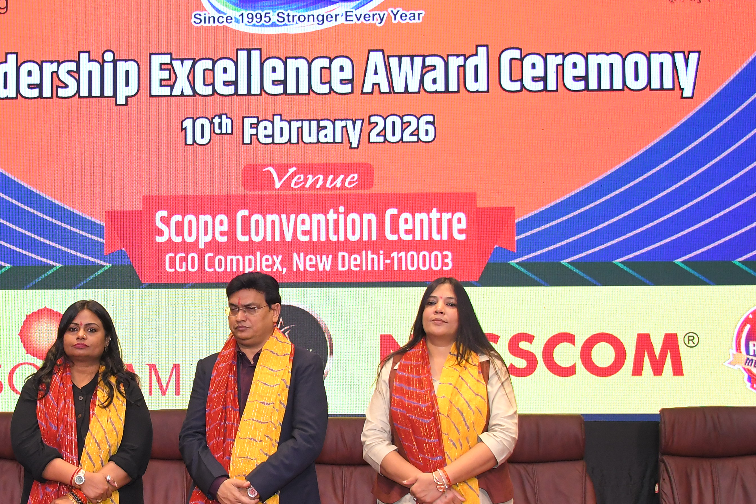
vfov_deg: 18.1
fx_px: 1575
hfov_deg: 26.6
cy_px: 345
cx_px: 189
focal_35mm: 75
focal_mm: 24
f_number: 4.5
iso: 1000
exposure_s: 1/100
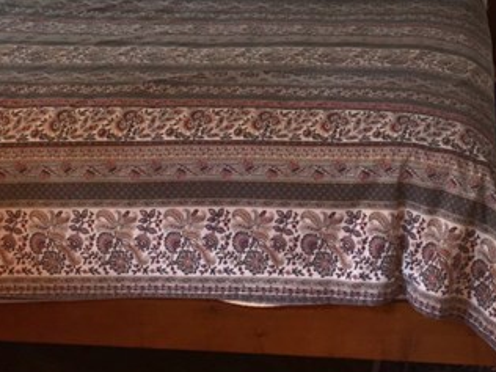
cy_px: -77
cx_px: 315
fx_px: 1347
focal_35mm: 94
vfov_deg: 15.2
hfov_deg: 20.8
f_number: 2.2
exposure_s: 1/30
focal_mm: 4.15
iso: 40
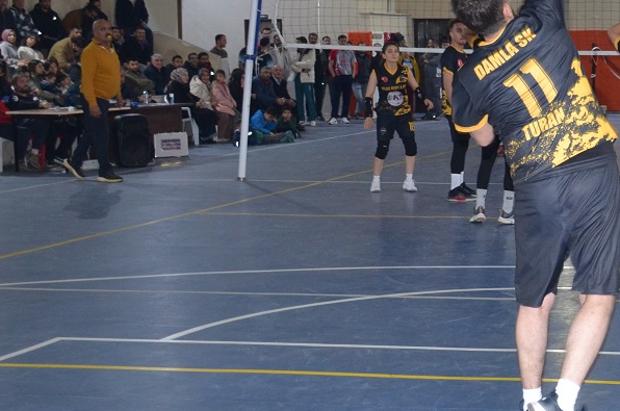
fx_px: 1427
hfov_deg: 22.5
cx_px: 753
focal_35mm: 83
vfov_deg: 16.4
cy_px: 158
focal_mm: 22
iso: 800
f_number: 3.5
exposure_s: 1/60
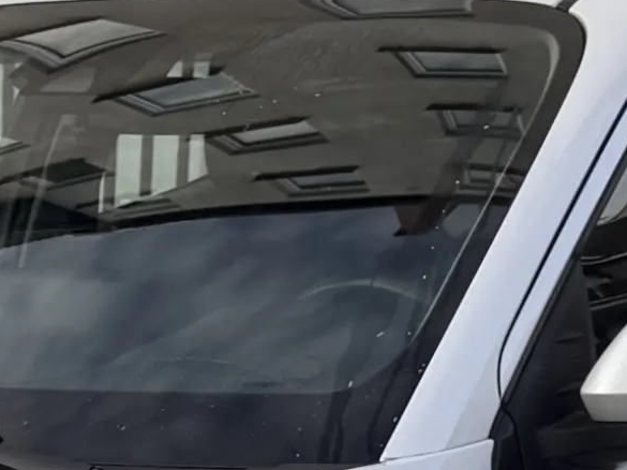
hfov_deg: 12.5
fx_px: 2806
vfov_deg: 9.2
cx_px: -107
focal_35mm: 155
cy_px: 817
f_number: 1.78
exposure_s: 1/1721
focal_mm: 6.76
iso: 80
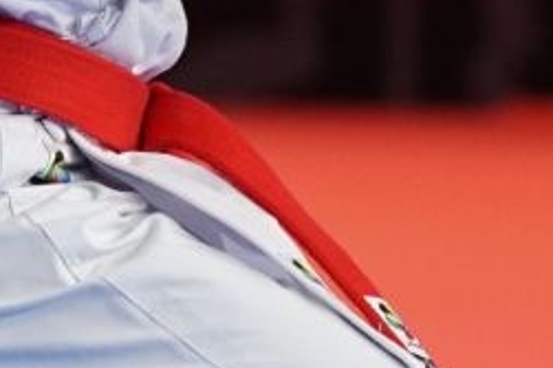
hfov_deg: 1.4
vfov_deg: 0.9
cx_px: 324
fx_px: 22313
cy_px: 97
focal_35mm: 1454
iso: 500
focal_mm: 135
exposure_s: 1/250
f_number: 3.2
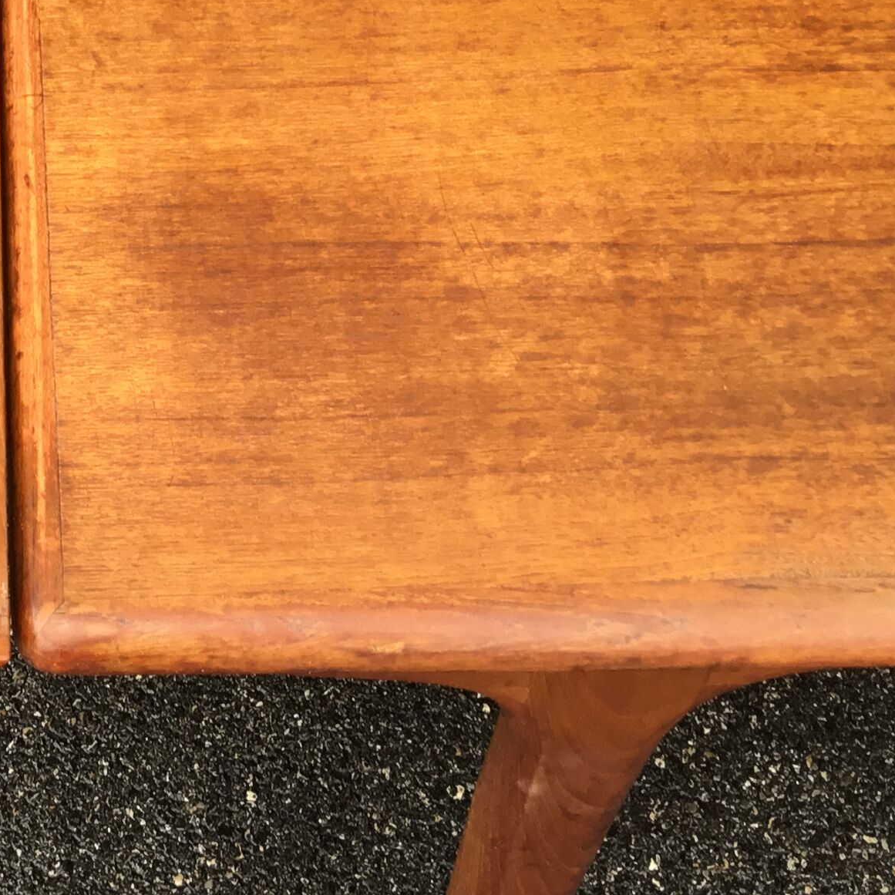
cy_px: 26
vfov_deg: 21.8
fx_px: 2252
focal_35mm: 77
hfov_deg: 22.0
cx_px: 96
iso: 25
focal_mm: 3.3
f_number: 2.4
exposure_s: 1/151
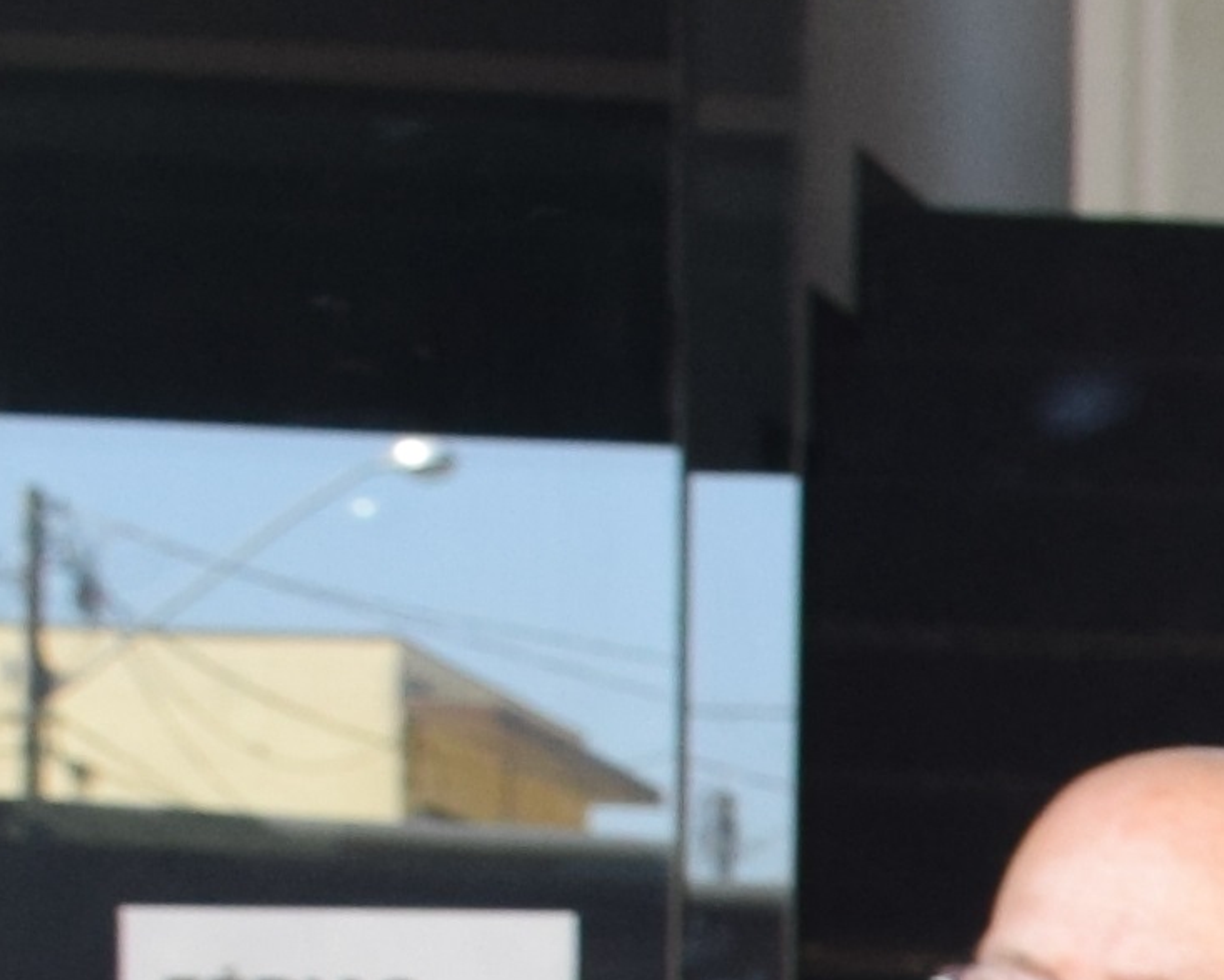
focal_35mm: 207
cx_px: 3355
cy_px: 1817
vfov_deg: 7.3
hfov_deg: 8.2
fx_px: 7503
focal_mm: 18
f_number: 5.6
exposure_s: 1/125
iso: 500
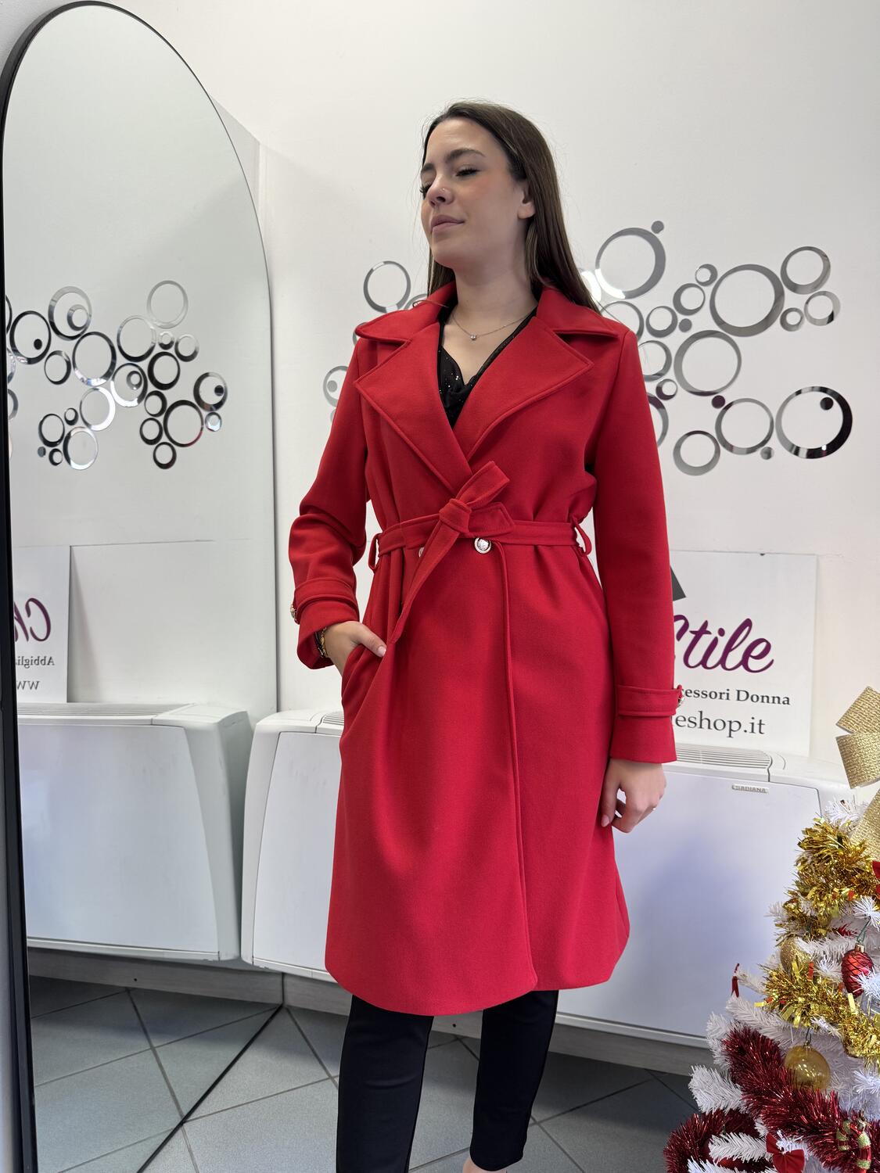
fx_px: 813
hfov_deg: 56.8
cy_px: 586
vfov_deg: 71.6
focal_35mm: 24
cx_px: 440
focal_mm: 6.76
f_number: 1.78
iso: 100
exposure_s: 1/100
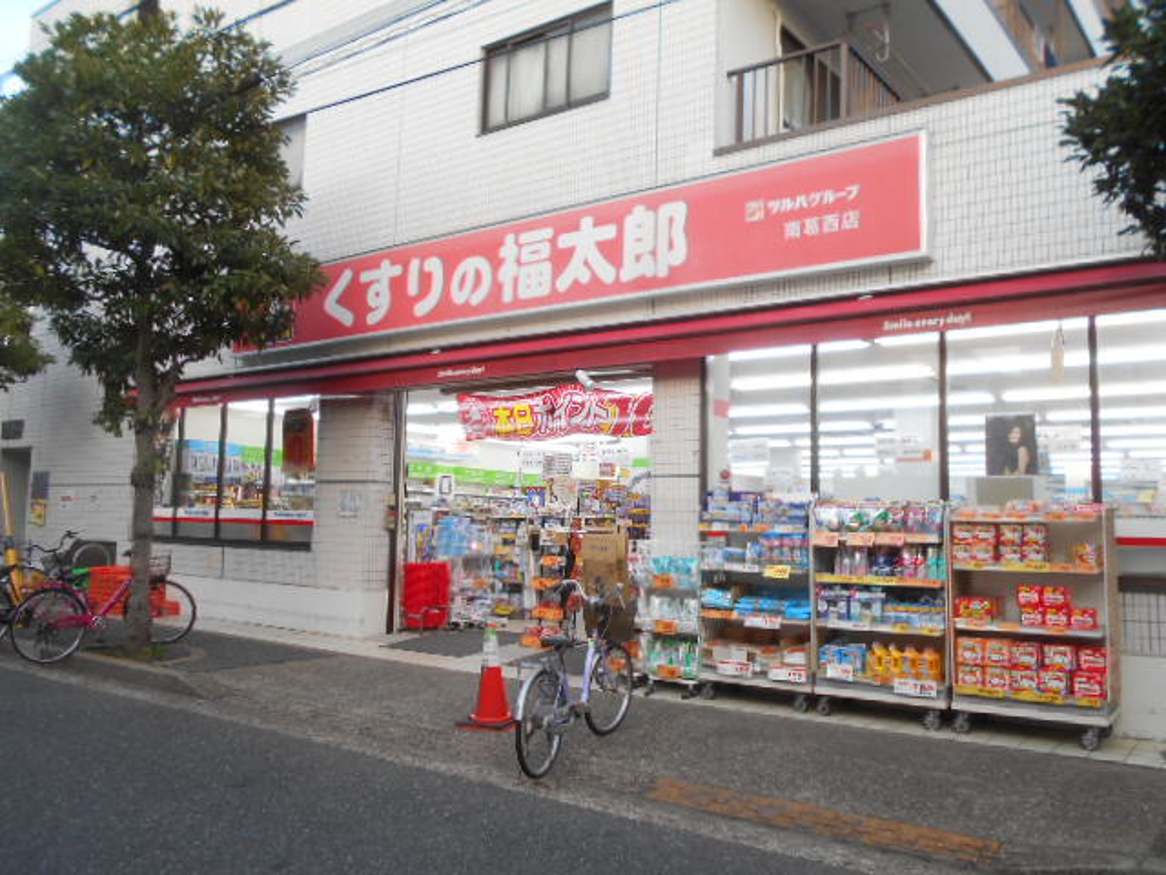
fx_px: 1011
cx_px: 583
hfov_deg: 60.0
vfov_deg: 46.8
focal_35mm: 30
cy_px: 438
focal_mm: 5.1
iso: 80
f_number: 3.4
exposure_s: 1/50
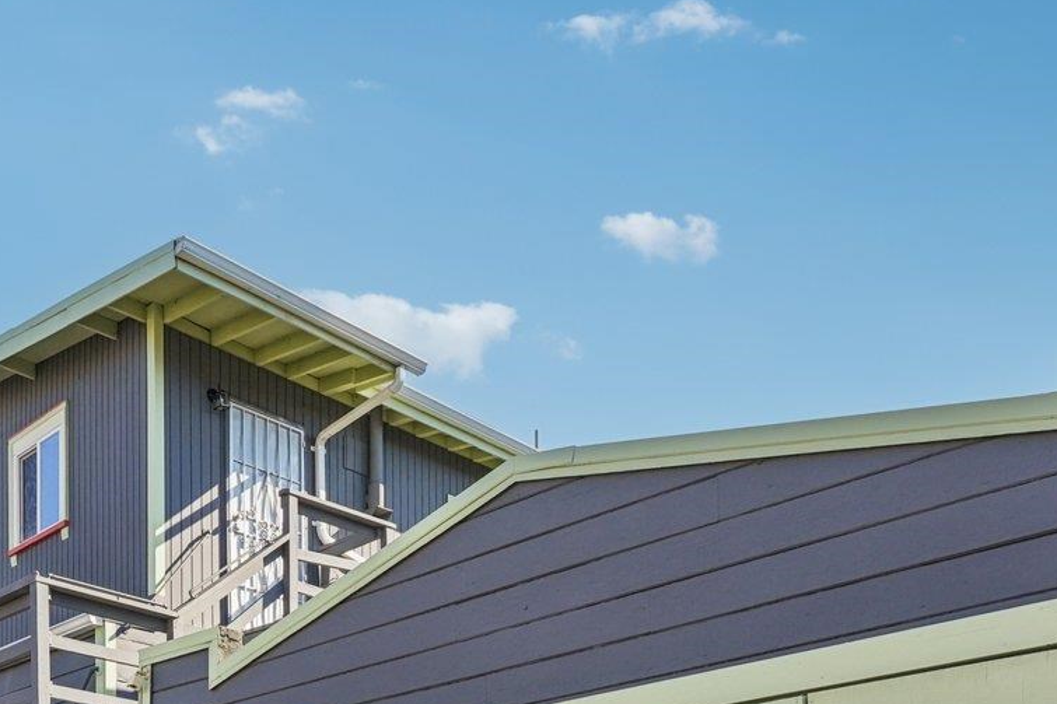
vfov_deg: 29.4
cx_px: 438
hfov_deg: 50.5
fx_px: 1115
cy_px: 873
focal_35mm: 38
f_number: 8
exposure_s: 1/640
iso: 640
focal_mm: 14
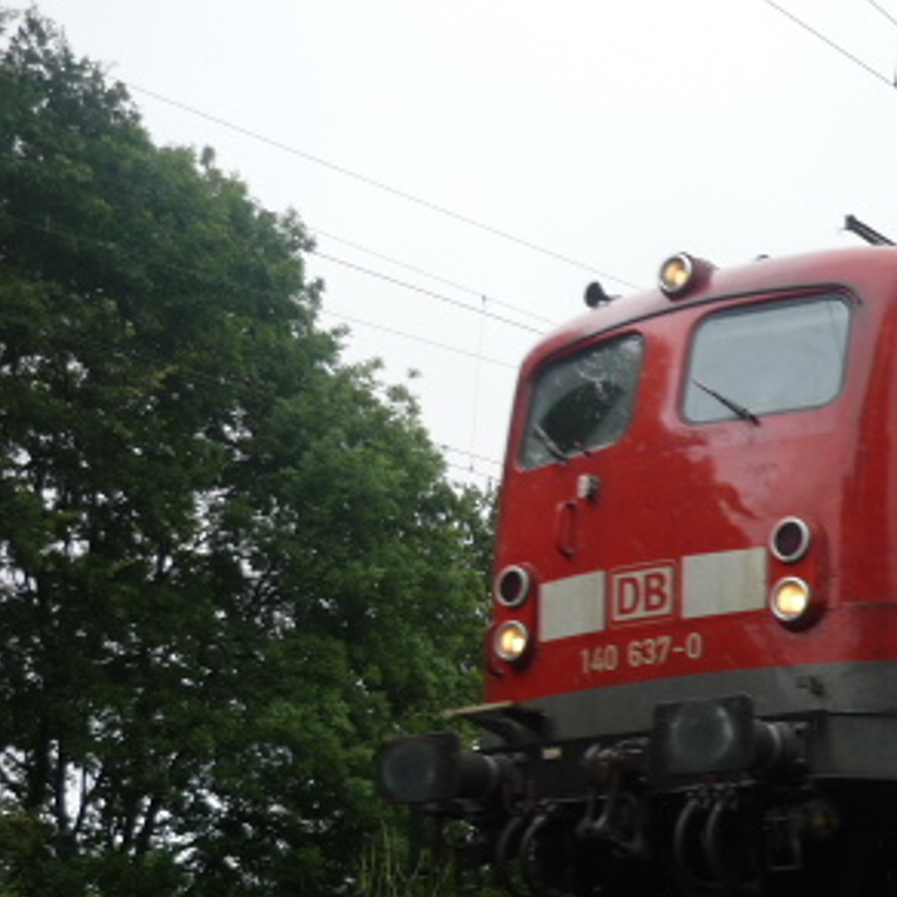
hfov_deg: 25.2
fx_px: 1876
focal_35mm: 64
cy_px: 688
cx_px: 952
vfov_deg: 26.5
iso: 100
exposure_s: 1/400
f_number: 2.8
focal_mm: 5.5
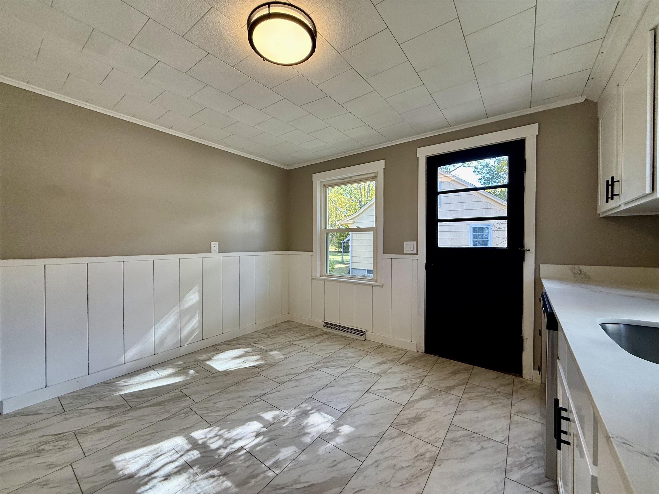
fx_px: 267
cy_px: 247
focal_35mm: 14
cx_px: 330
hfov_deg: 102.1
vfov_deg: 85.7
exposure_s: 1/120
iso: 125
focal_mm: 2.22
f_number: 2.2
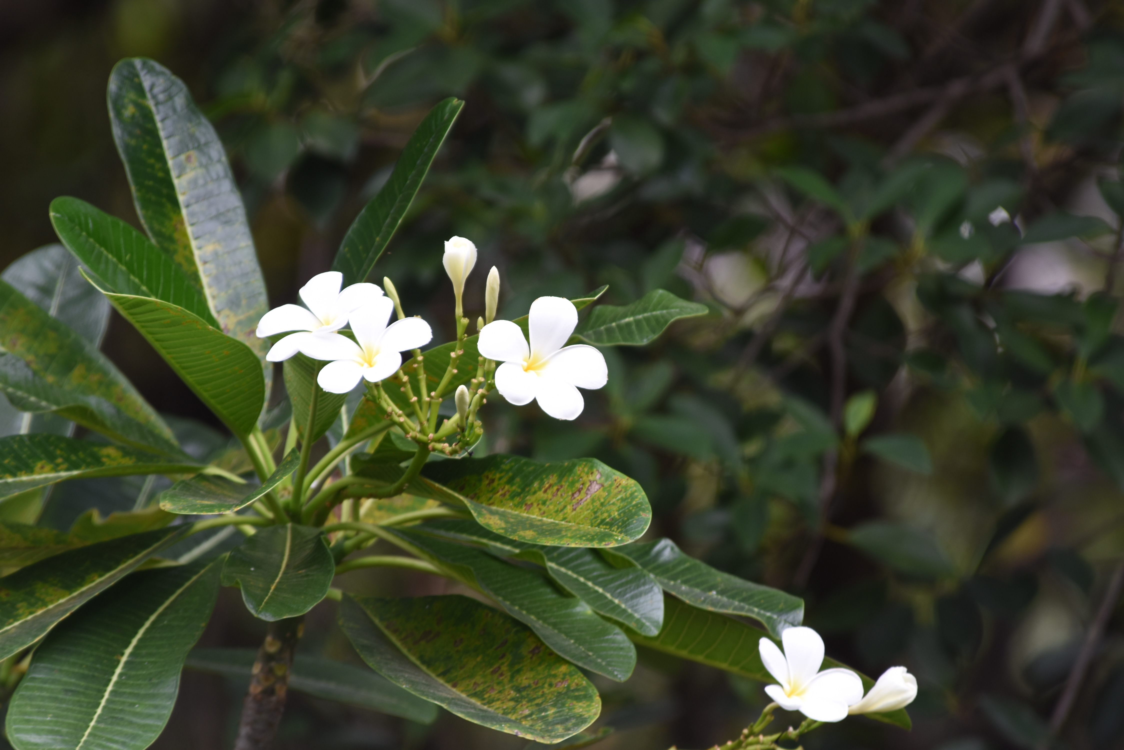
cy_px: 375
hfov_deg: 3.4
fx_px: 18737
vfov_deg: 2.3
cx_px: 562
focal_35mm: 600
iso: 200
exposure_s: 1/200
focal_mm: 400
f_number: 6.3
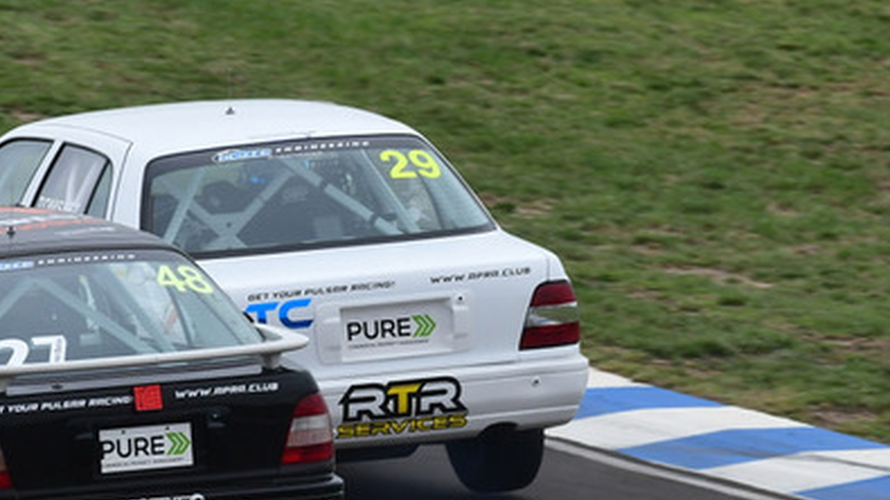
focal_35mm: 1211
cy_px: 182
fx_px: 28573
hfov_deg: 1.8
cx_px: 306
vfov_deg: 1.0
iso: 640
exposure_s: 1/640
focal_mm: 380
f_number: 10
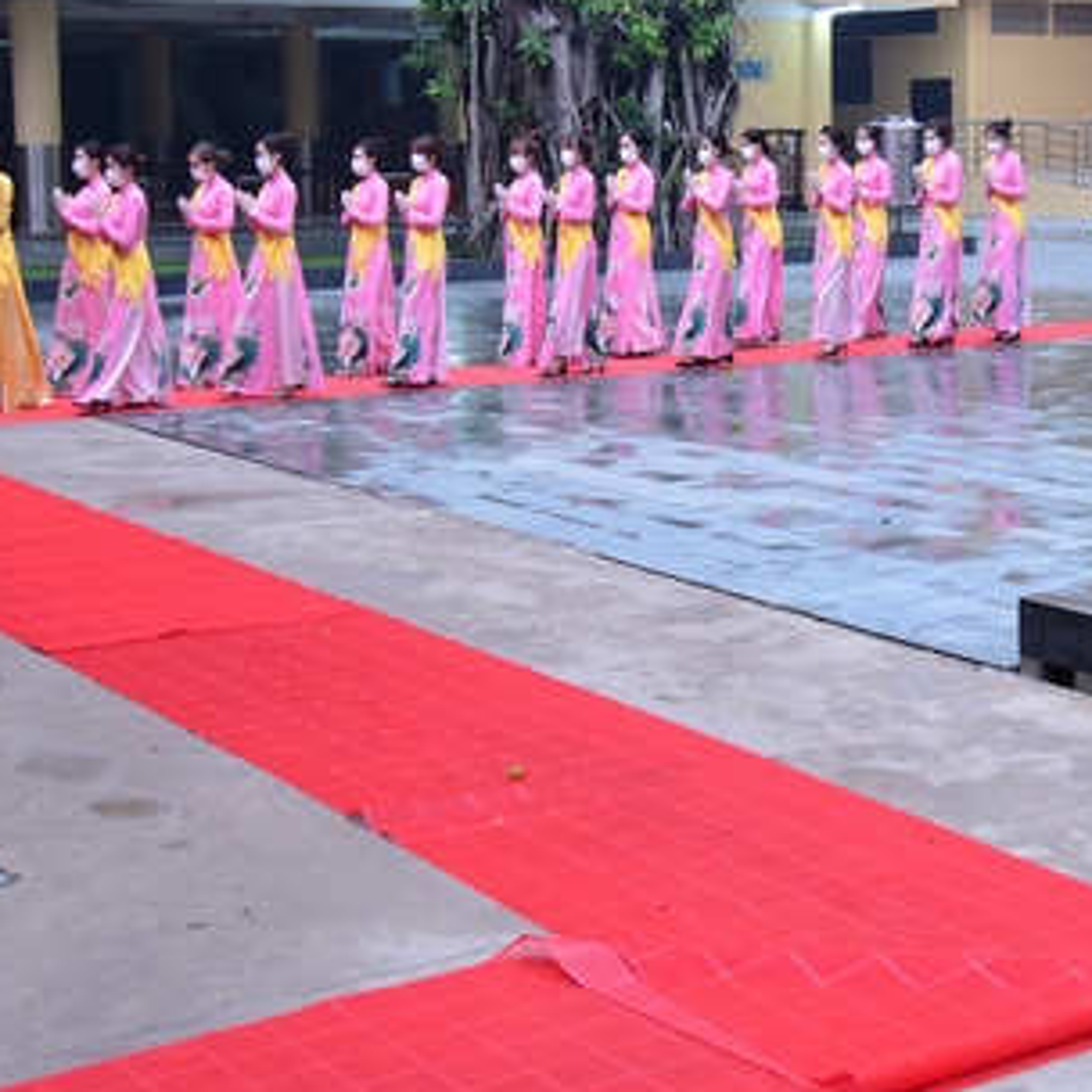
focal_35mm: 69
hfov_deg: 24.5
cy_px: 359
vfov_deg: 24.9
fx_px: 2463
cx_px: 894
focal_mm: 38
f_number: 4
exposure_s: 1/80
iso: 1250
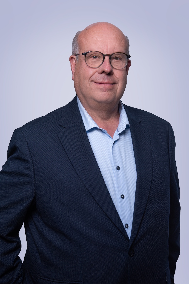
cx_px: 94
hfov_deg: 20.6
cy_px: 142
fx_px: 519
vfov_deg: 30.5
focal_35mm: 66
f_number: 9
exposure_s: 1/200
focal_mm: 66
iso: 160
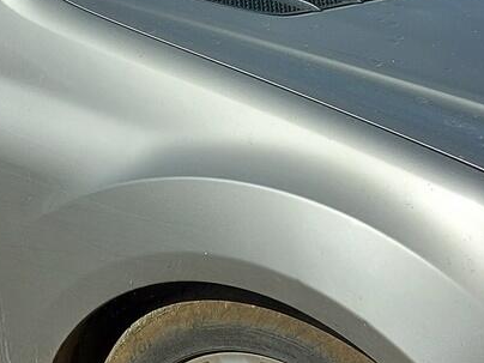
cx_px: 152
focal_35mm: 89
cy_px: 138
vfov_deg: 16.6
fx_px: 1244
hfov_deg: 21.9
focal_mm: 5.23
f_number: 1.8
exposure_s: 1/1883
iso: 32
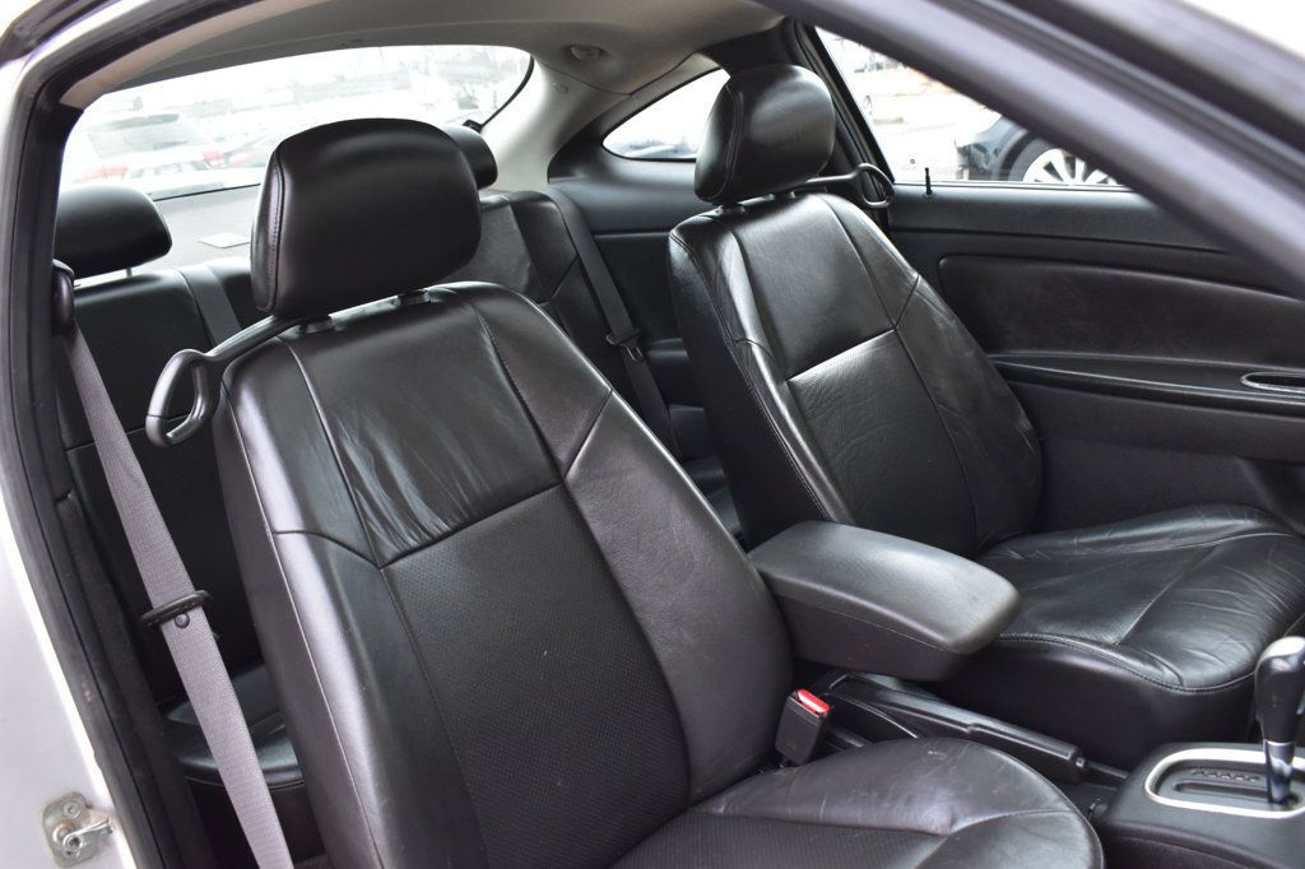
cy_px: 434
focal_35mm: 32
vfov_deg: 41.7
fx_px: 1141
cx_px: 652
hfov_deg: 59.5
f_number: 6.3
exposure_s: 1/15
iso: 1100
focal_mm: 21
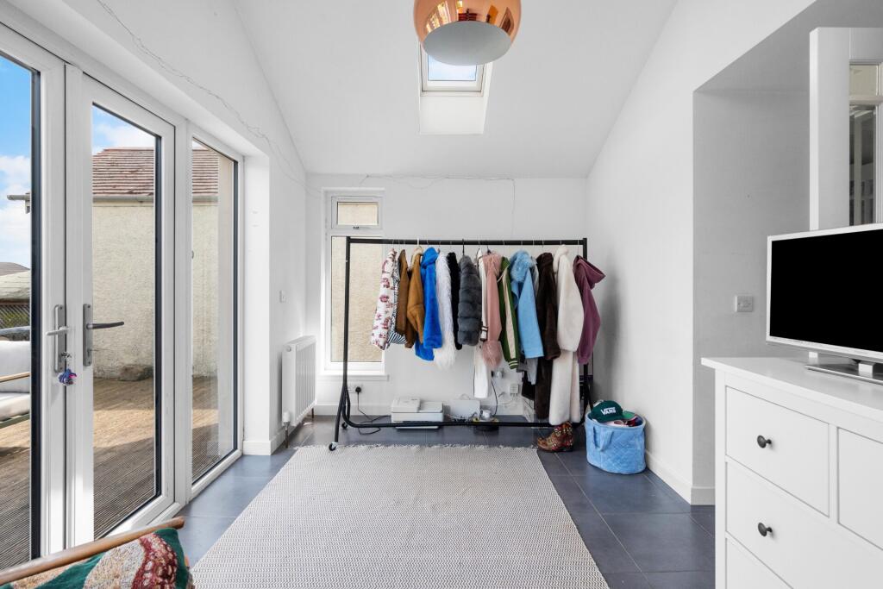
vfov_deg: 73.8
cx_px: 442
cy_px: 294
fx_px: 392
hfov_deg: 96.7
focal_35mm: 16
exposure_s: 1/200
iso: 640
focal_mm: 16
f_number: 8
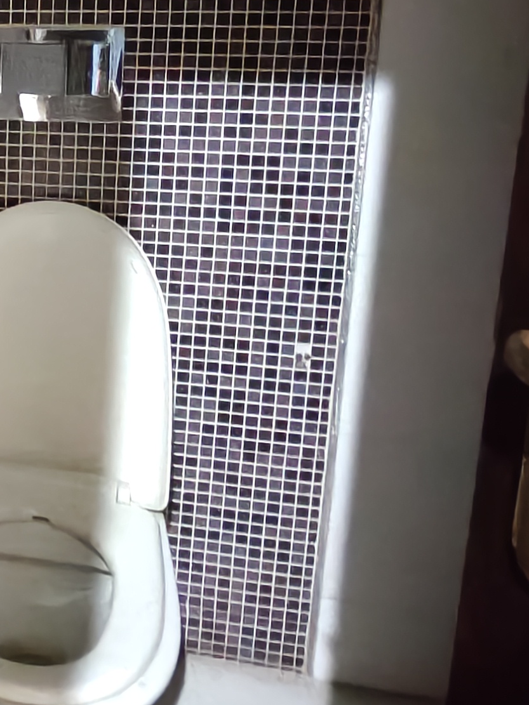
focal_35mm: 47
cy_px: 129
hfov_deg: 26.1
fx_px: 958
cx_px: -169
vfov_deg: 38.7
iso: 3200
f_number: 2.2
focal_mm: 1.68
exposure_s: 1/4
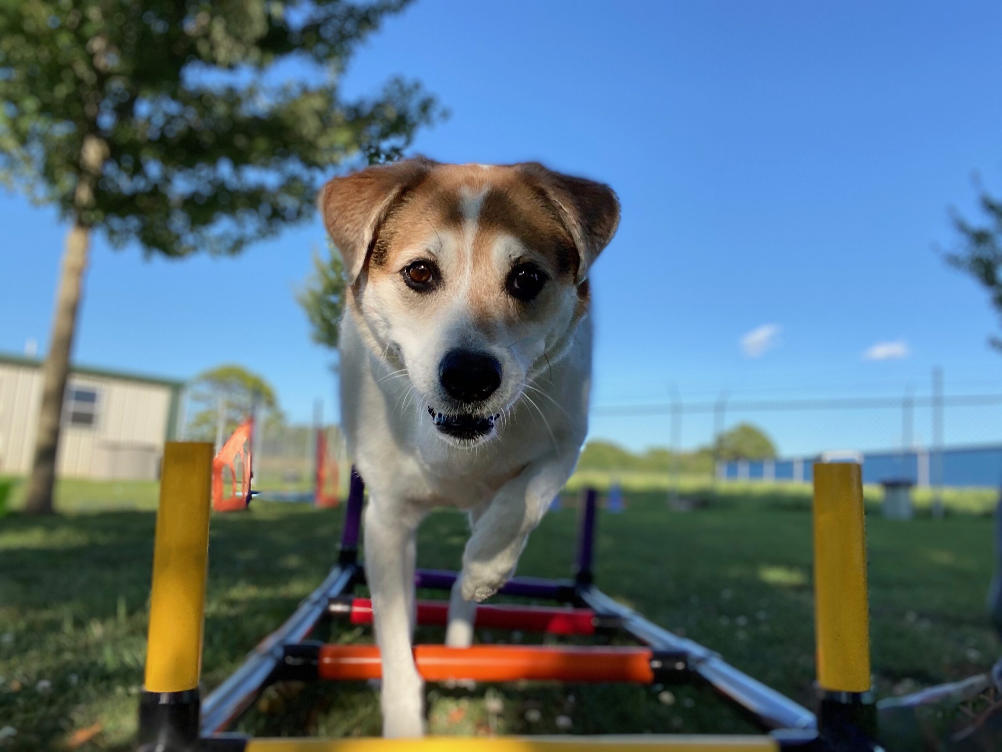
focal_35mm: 30
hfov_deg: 60.0
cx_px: 501
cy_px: 376
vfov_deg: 46.8
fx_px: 868
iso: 25
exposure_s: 1/356
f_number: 2.2
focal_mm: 2.71
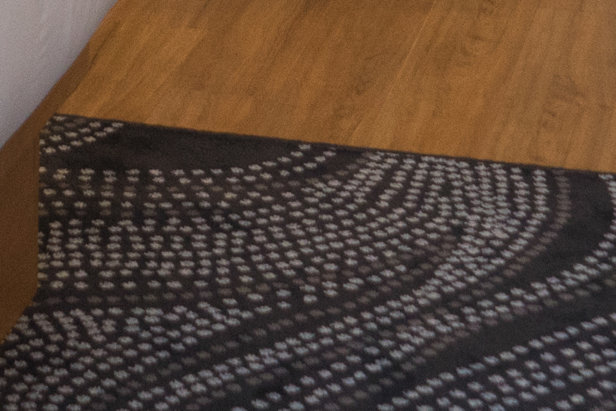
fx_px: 2790
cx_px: -234
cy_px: -569
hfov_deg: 12.1
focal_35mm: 163
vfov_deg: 7.8
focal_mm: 24
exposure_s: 1/125
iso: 800
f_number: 4
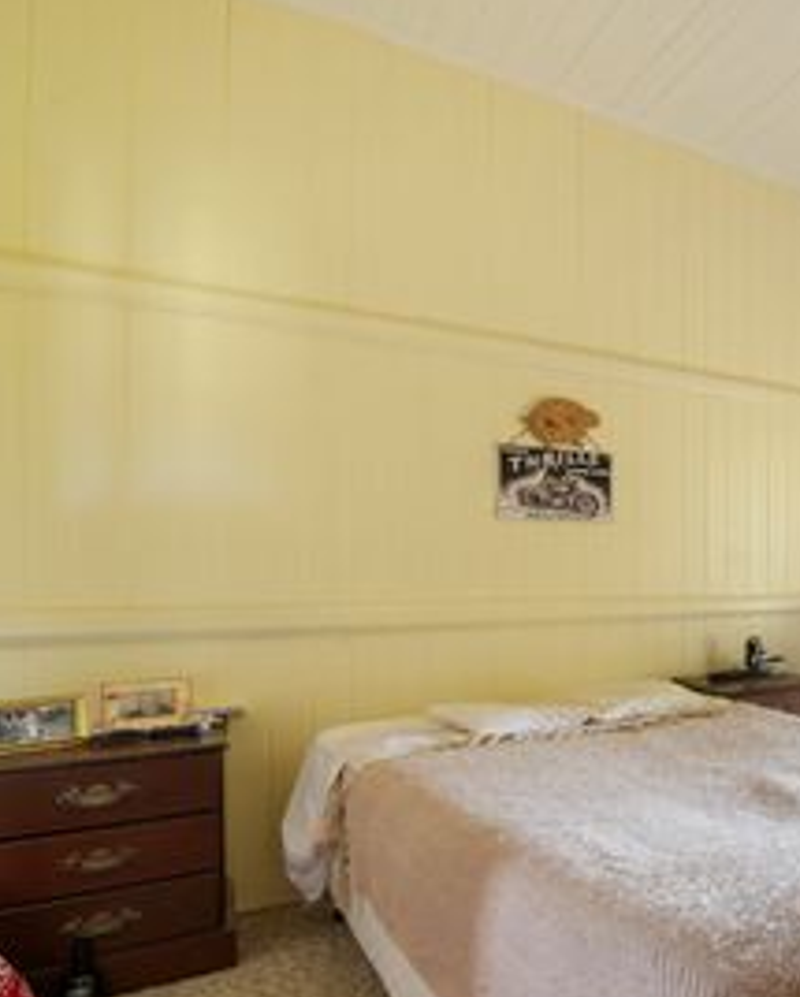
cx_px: 867
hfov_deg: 46.3
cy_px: 567
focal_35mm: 23
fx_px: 680
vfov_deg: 72.2
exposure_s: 1/4
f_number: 8
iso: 640
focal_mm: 14
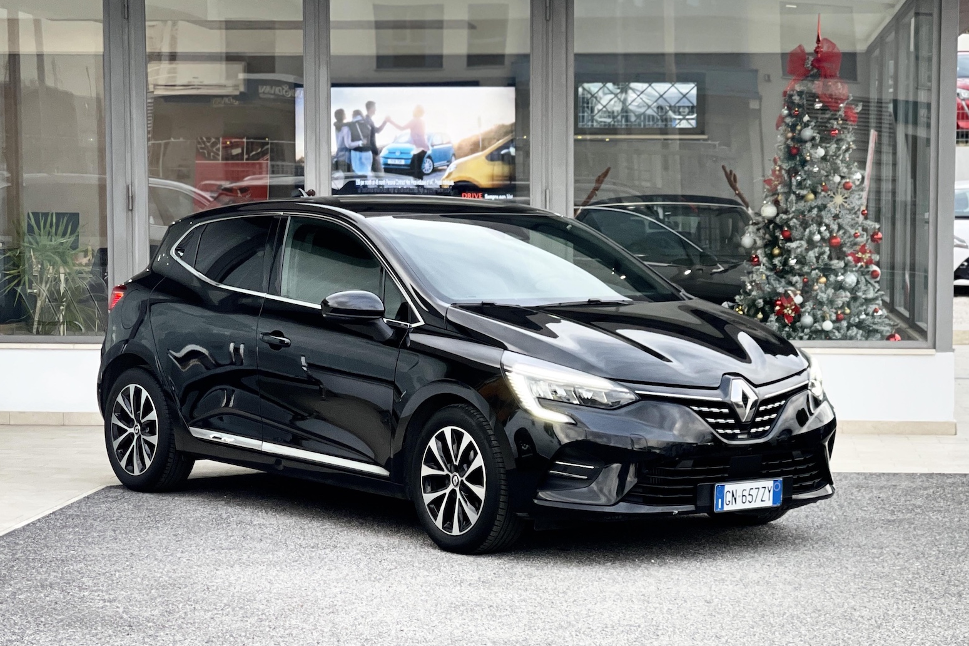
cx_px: 485
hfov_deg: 30.1
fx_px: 1803
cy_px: 362
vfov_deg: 20.3
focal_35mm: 67
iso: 160
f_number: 2.2
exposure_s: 1/121
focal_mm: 7.5
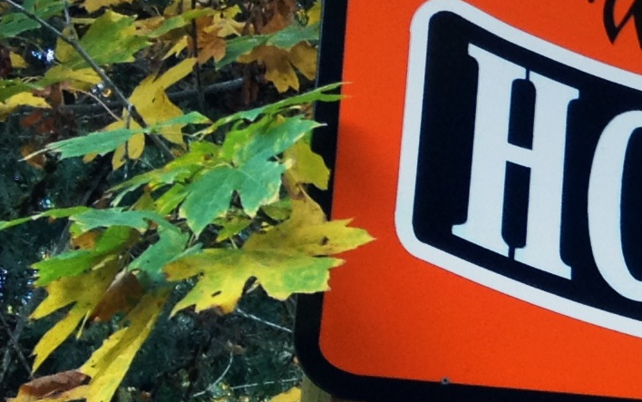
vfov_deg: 7.7
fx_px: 2975
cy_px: 123
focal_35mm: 170
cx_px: 1150
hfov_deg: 11.4
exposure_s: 1/120
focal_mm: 4.28
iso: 100
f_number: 2.4
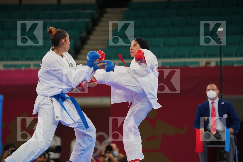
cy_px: 81
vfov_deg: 6.9
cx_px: 122
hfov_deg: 10.3
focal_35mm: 200
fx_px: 1350
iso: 640
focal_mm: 200
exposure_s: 1/1000
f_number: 2.8
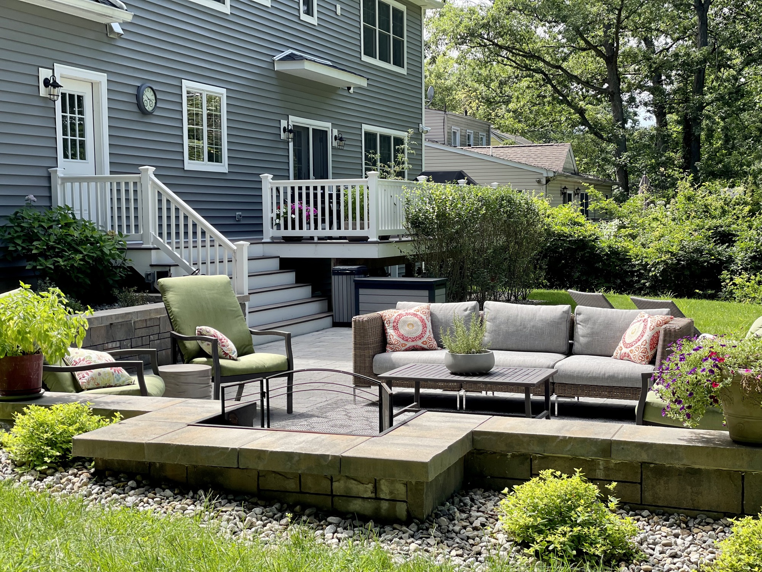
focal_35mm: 52
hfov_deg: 36.8
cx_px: 381
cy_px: 286
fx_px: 1145
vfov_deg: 28.0
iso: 25
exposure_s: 1/236
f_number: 2
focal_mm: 6
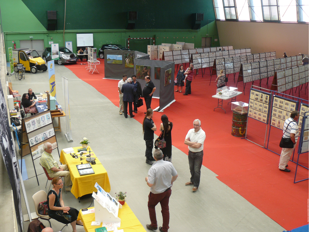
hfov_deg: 51.4
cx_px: 154
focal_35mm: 36
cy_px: 116
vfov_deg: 39.7
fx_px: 321
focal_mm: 6
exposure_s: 1/30
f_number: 2.8
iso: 200
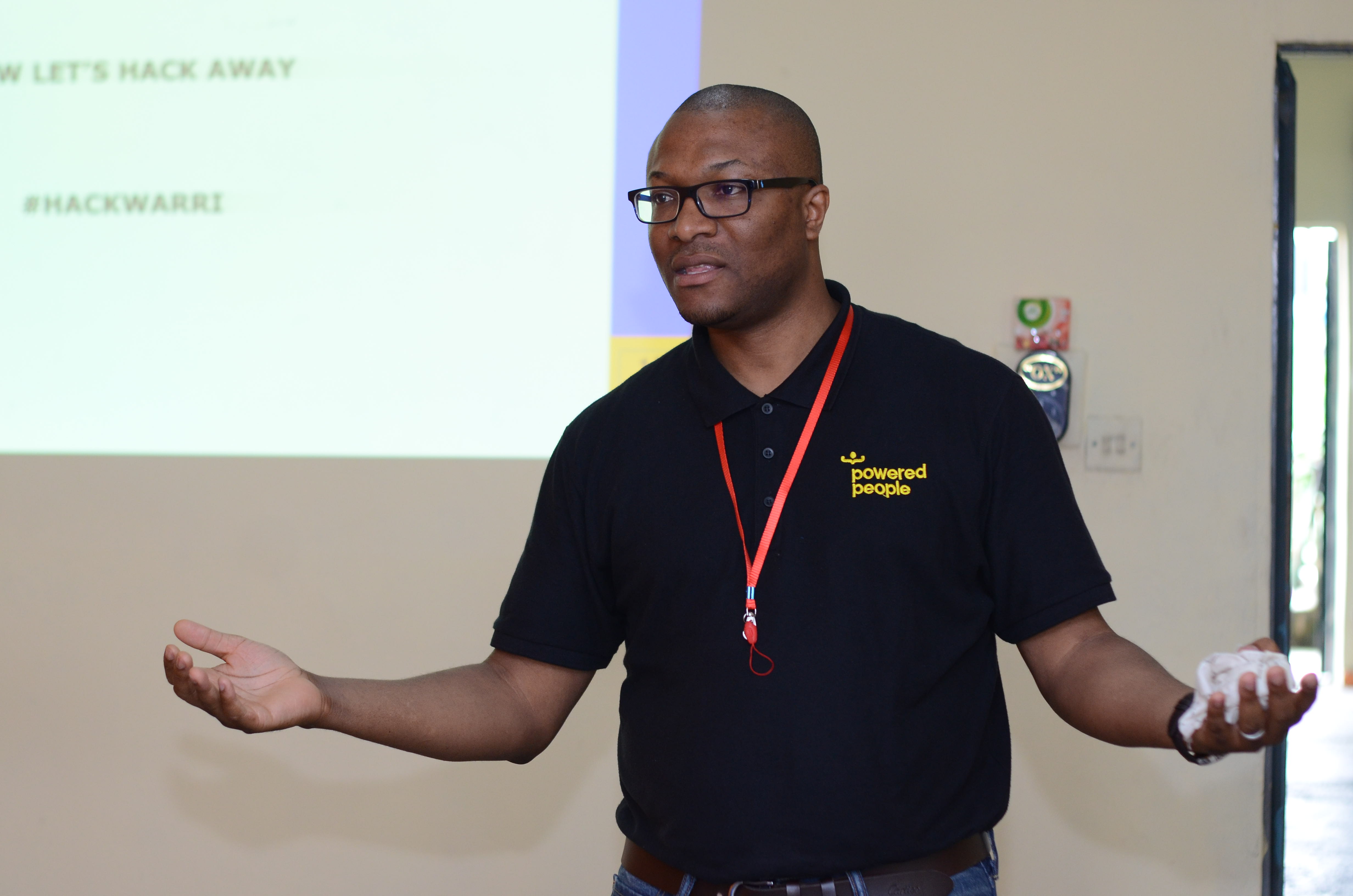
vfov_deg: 18.1
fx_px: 2813
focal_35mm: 75
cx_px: 676
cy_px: 448
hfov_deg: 27.0
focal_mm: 50
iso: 800
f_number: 3.2
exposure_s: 1/200
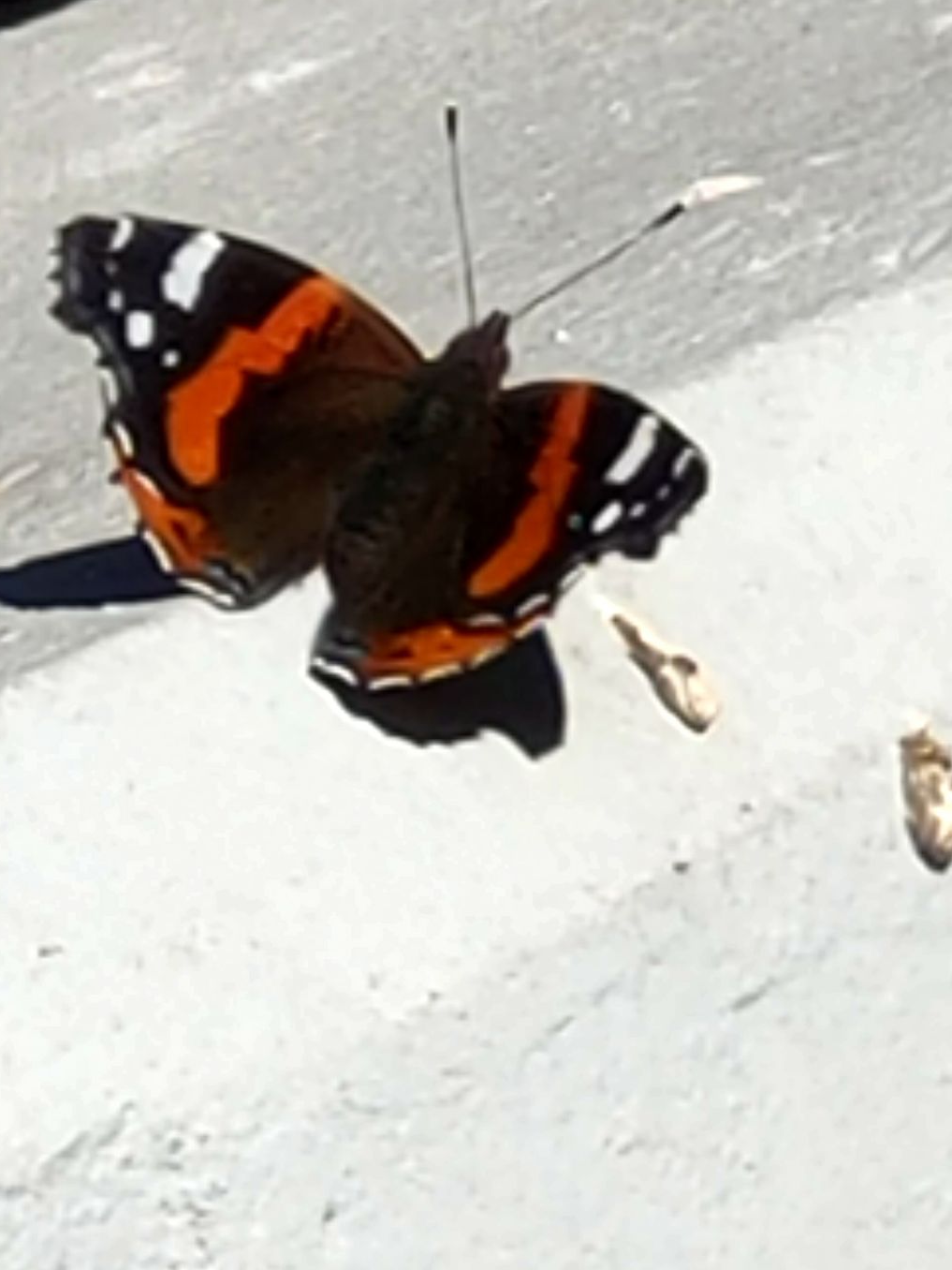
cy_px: 644
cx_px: 377
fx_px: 1687
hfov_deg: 31.4
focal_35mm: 46
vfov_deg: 41.2
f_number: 2.4
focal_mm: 6.25
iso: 100
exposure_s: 1/1465
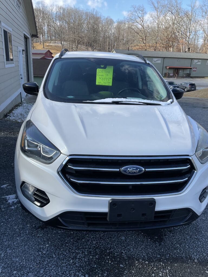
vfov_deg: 61.7
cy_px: 138
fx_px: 232
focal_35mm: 29
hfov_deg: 48.2
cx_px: 104
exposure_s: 1/962
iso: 16
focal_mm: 3
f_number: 1.8
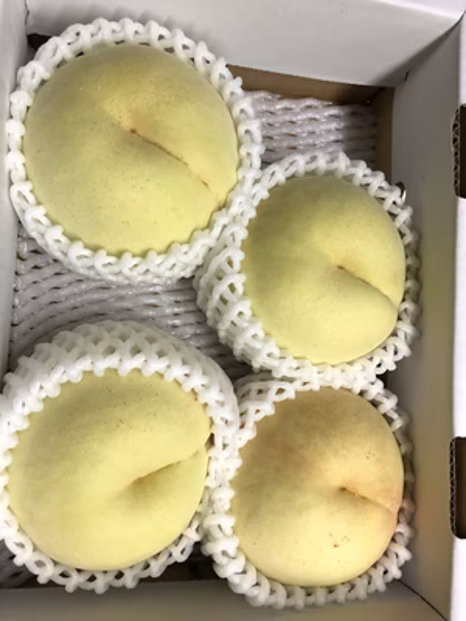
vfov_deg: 63.4
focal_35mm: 28
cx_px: 233
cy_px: 310
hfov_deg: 49.7
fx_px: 503
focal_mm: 3.99
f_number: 1.8
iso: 25
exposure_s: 1/30
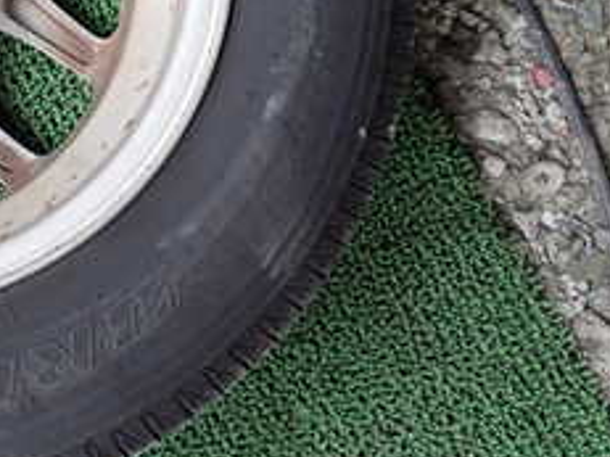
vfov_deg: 18.3
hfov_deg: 22.8
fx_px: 1374
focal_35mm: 78
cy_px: -29
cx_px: -145
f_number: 2.3
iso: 200
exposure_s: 1/60
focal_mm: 5.4
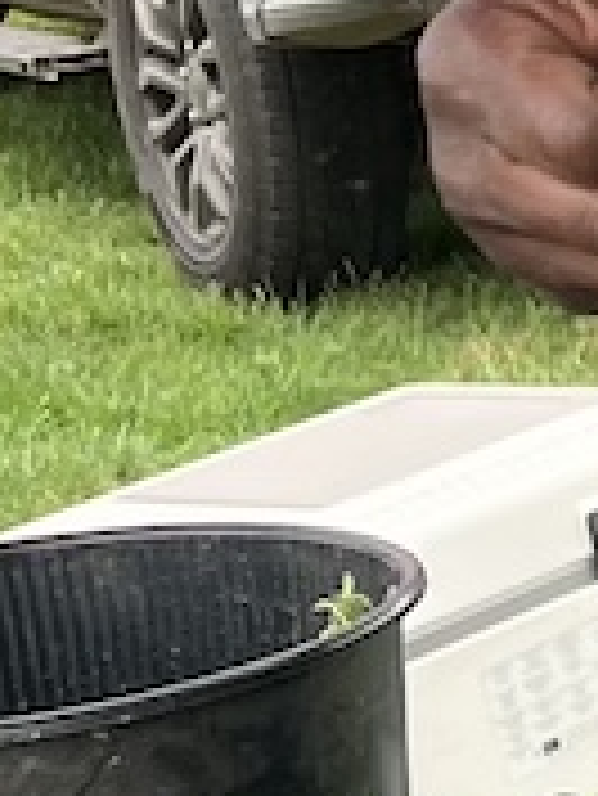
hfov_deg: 6.9
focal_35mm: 196
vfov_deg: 10.1
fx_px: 4509
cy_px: 407
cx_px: 1682
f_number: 1.5
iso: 50
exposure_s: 1/414
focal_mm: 5.7
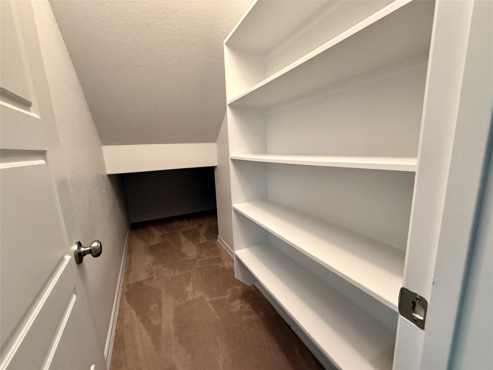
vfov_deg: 85.7
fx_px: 199
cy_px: 185
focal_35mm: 14
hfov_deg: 102.1
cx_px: 246
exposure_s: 1/60
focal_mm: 2.22
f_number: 2.2
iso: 1000
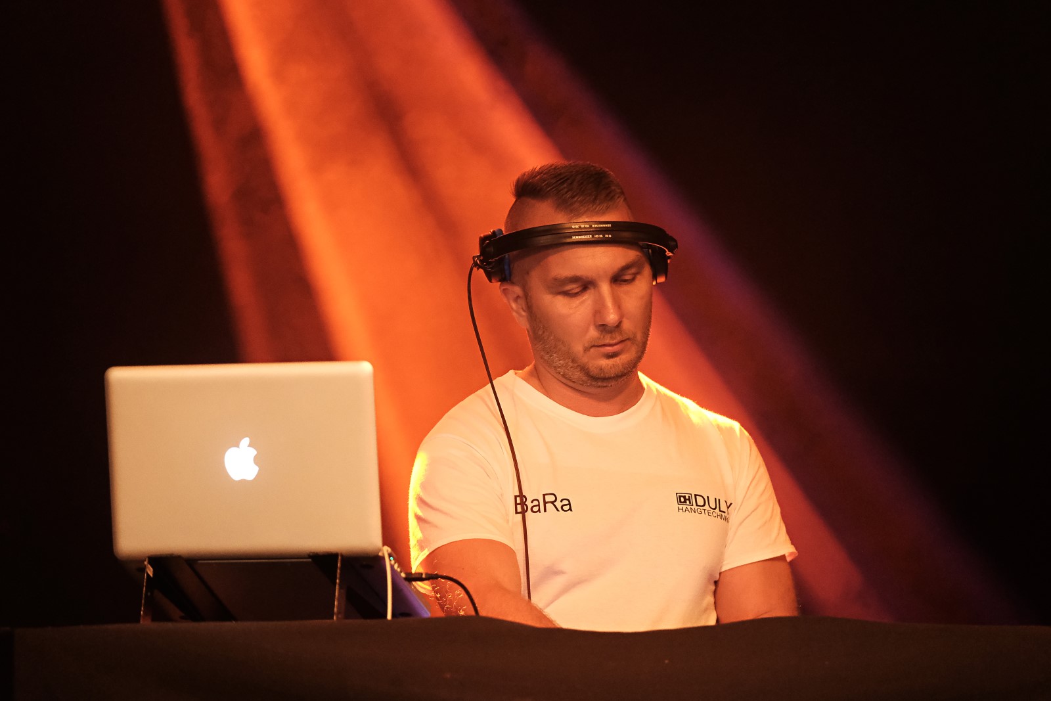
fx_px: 6131
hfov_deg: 9.8
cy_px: 350
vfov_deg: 6.5
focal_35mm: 210
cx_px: 526
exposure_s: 1/34
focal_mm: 140
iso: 5000
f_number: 2.8
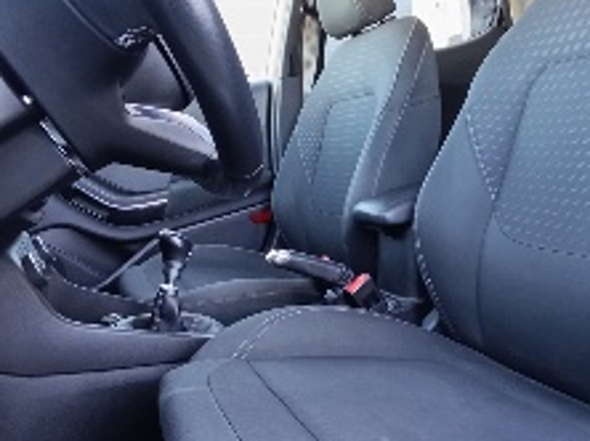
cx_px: 330
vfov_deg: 46.7
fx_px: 511
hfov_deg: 59.8
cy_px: 213
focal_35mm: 30
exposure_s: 1/50
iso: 400
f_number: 2.2
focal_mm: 1.65
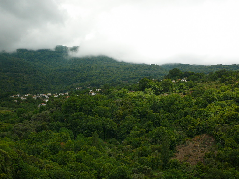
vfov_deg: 30.9
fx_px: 325
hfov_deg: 40.4
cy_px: 90
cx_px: 120
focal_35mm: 47
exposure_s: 1/640
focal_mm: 7
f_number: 3.3
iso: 80
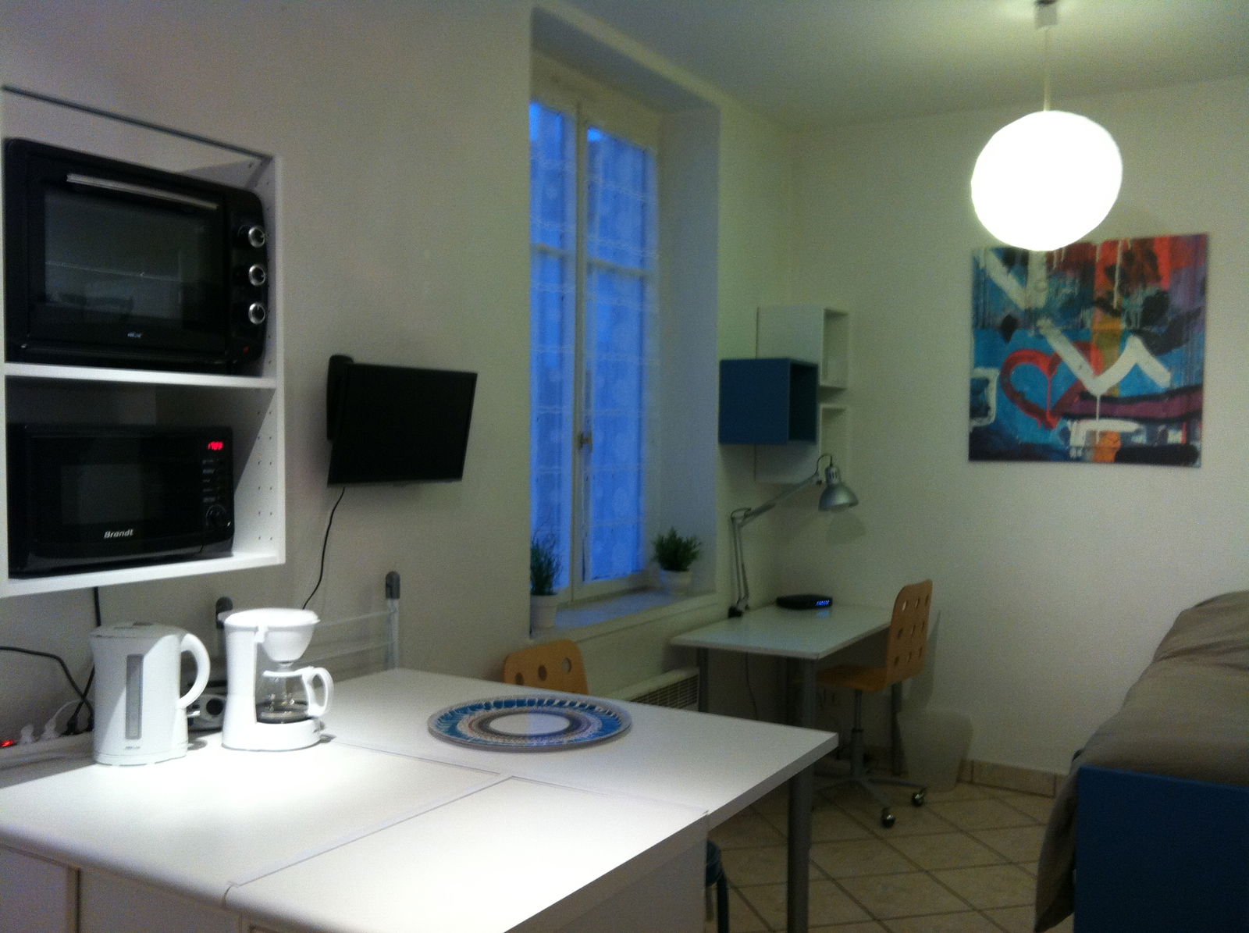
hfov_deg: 52.7
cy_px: 466
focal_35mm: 35
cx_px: 624
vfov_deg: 40.6
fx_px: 1261
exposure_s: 1/15
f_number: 2.8
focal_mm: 3.85
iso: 125
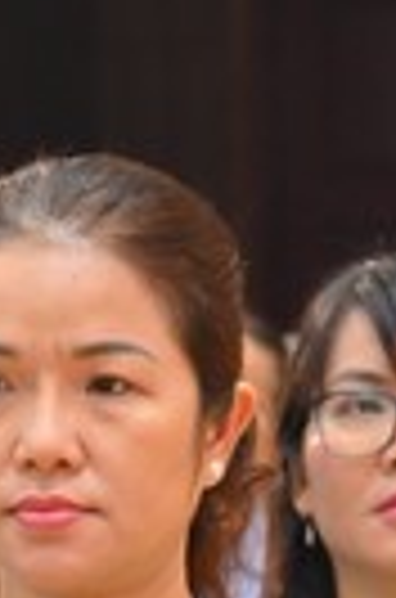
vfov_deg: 5.9
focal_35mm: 343
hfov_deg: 4.0
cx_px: 218
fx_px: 5689
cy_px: 1129
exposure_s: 1/100
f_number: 5
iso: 1600
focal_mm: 70
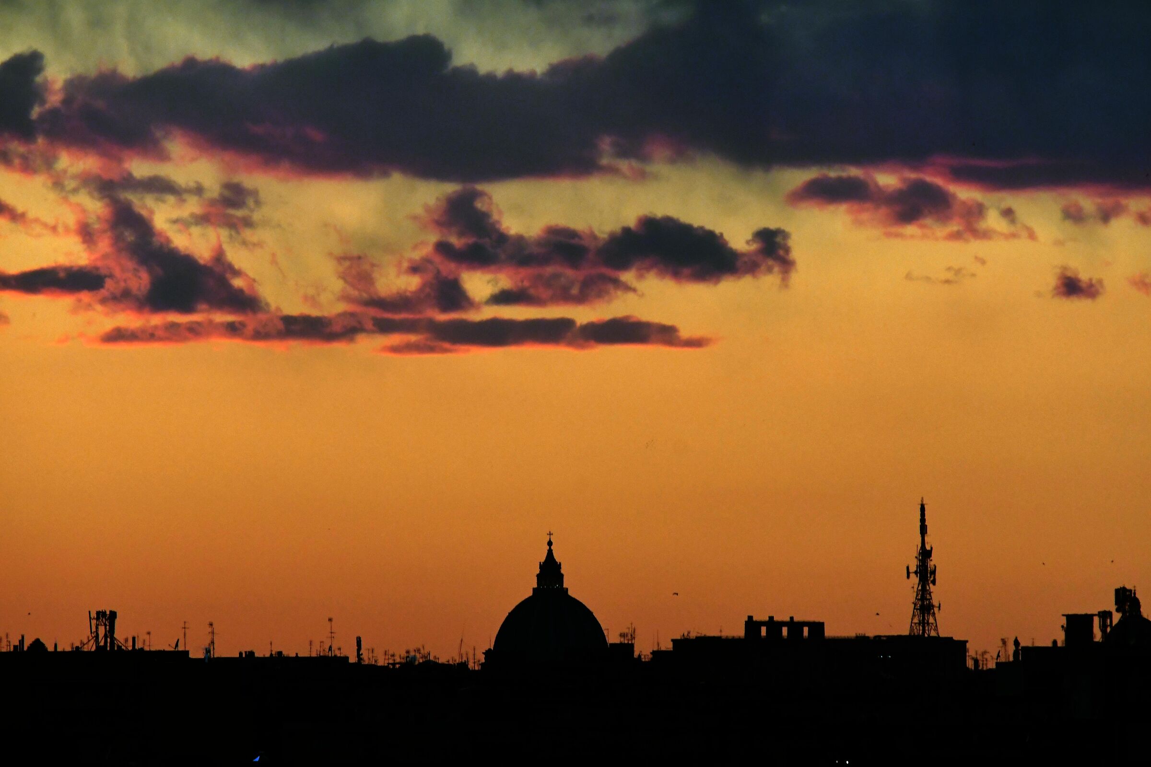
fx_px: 21580
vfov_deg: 2.0
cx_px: 576
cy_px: 384
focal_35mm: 675
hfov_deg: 3.1
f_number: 9
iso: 2000
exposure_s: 1/320
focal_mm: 450
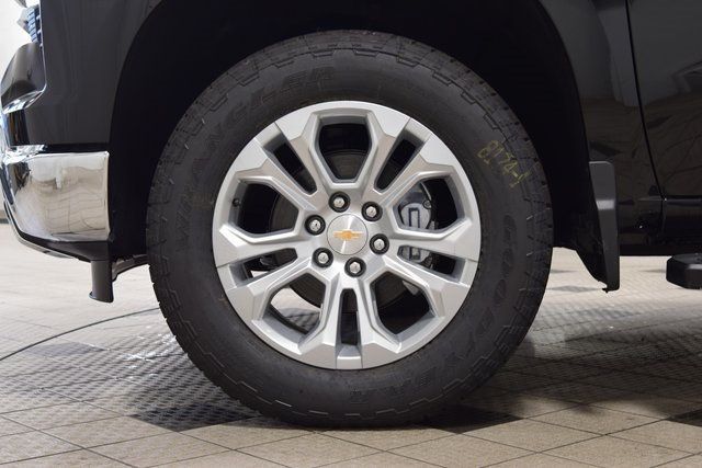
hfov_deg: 35.0
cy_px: 234
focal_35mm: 57
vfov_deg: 23.8
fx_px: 1112
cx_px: 351
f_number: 6.3
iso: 640
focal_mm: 38
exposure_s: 1/15
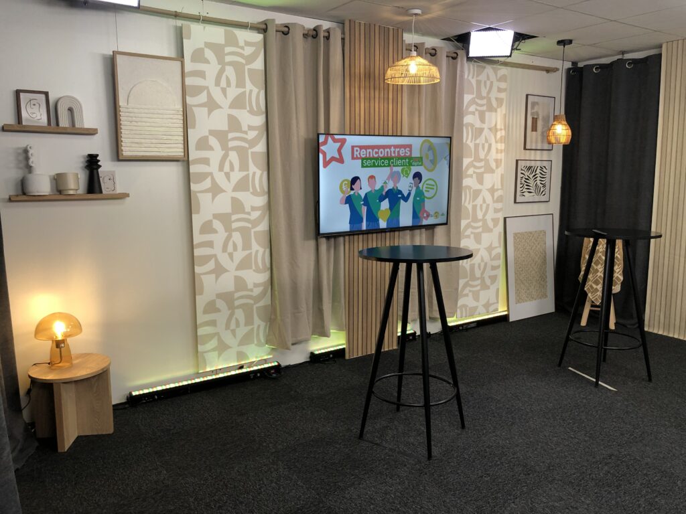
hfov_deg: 63.4
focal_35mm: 28
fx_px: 555
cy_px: 257
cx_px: 343
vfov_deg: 49.7
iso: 32
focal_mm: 4
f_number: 1.8
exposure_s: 1/50
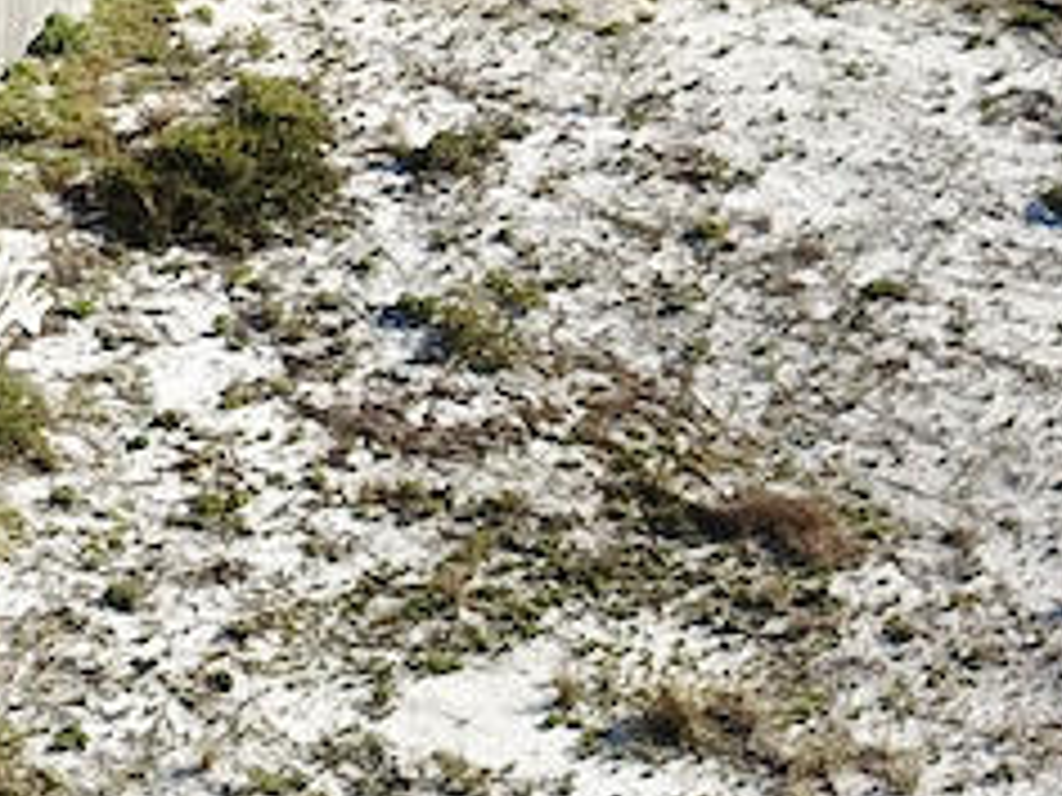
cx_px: -963
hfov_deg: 12.5
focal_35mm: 141
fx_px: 4326
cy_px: -706
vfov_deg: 9.9
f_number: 2.2
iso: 100
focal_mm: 4.73
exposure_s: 1/1125
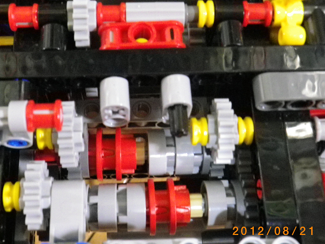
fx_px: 507
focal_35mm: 54
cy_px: 108
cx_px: 141
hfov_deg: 35.5
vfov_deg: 27.0
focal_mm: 7.3
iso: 800
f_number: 3.9
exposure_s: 1/4
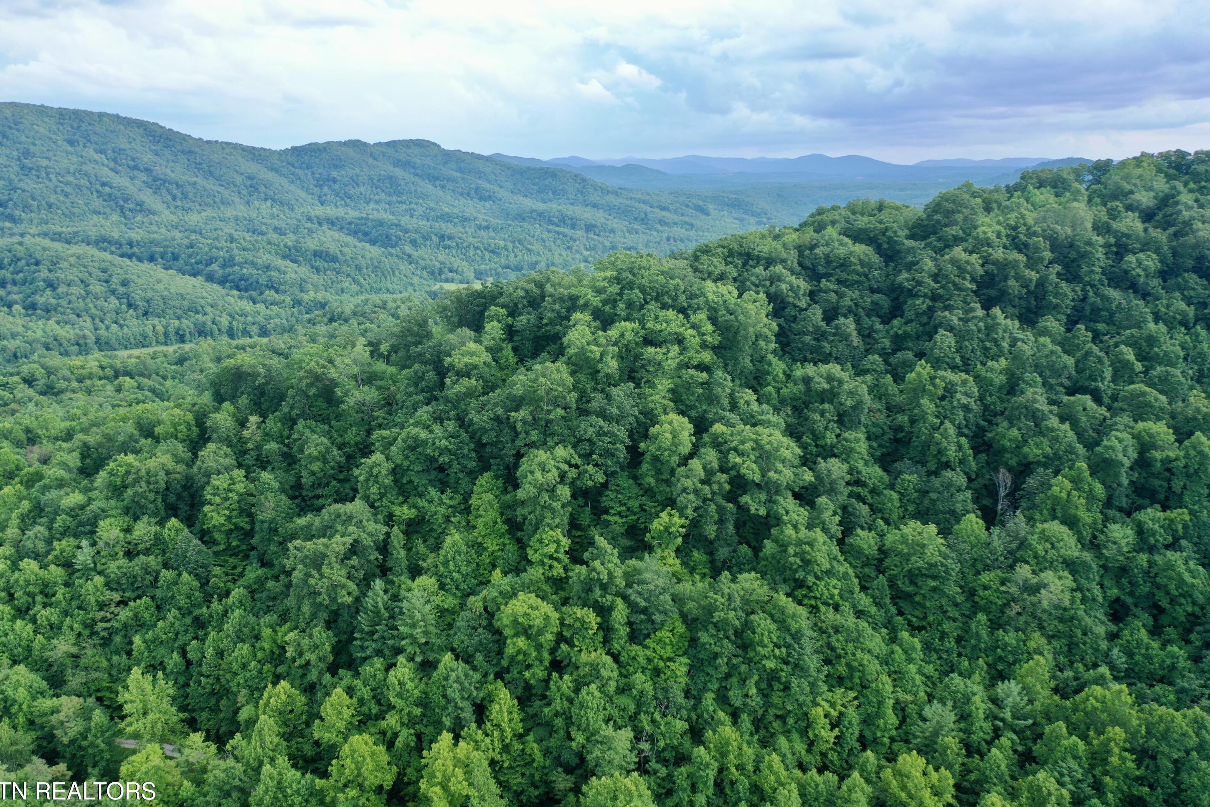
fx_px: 975
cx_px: 606
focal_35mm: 29
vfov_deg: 45.0
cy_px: 412
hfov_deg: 63.7
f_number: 2.8
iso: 100
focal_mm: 10.26
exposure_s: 1/120
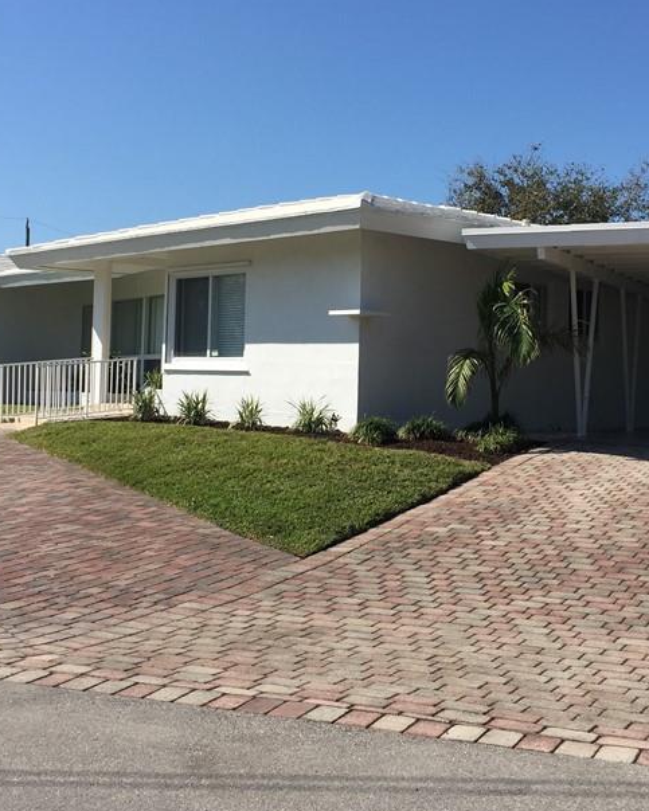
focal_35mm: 48
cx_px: 370
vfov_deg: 38.7
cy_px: 357
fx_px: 1153
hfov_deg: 31.4
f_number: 2.2
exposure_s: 1/2639
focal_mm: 4.15
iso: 32
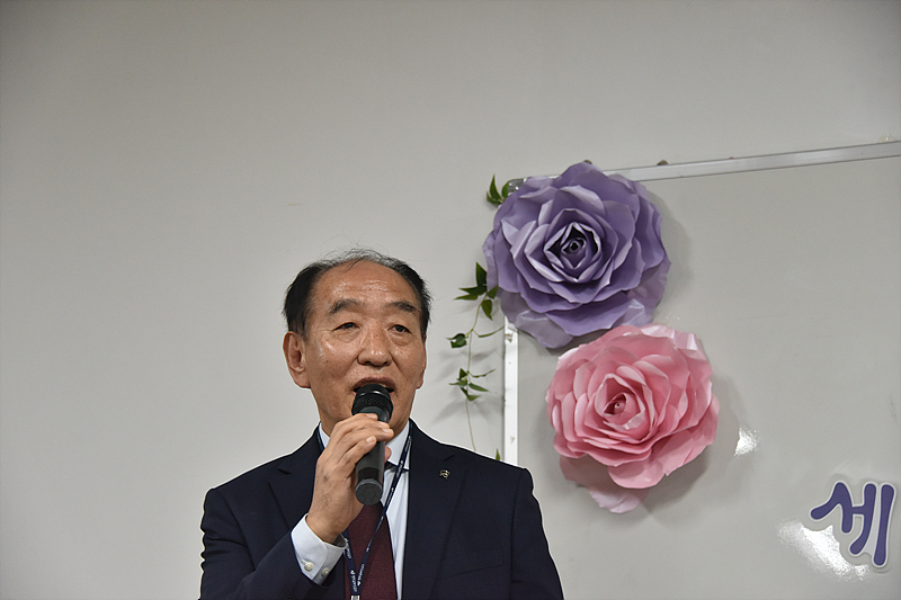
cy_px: 300
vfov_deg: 15.2
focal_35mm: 90
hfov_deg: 22.6
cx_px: 450
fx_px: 2252
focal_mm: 90
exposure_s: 1/125
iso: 2200
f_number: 5.3
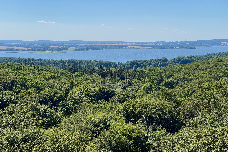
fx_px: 348
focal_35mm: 55
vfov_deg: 24.6
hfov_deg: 36.2
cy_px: 82
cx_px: 112
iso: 20
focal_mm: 6
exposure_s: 1/1845
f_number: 2
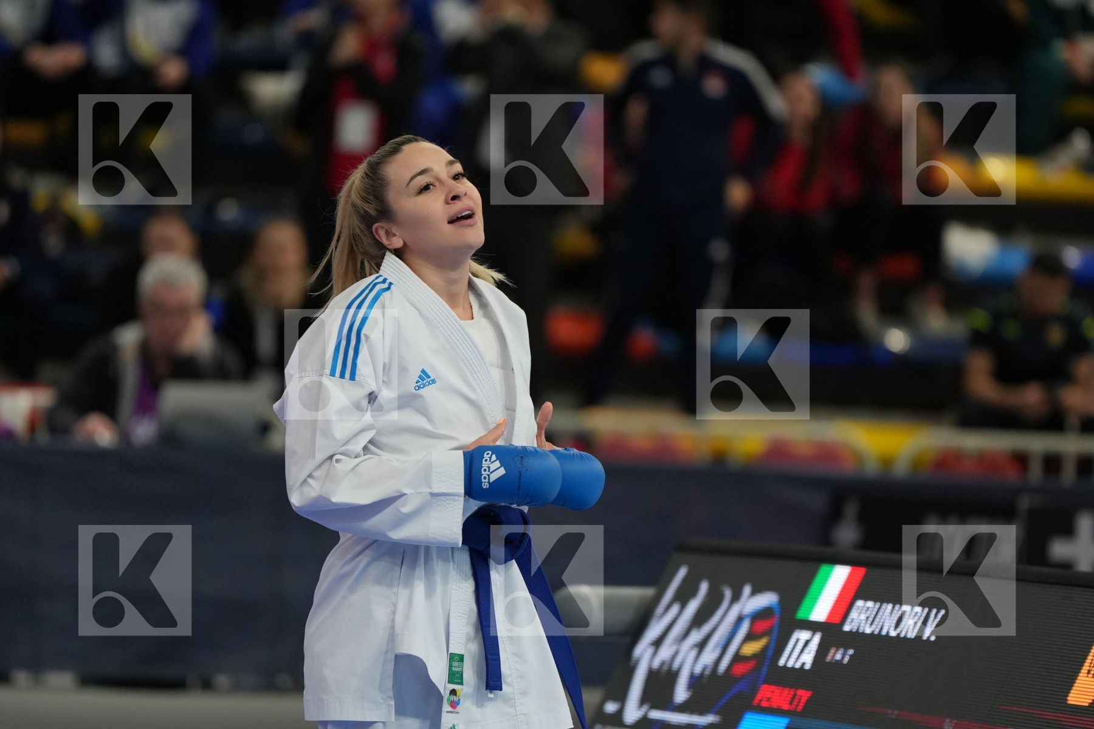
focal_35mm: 300
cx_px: 547
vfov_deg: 4.6
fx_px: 9116
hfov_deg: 6.9
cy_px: 364
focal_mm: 200
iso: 1600
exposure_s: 1/1000
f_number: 2.8
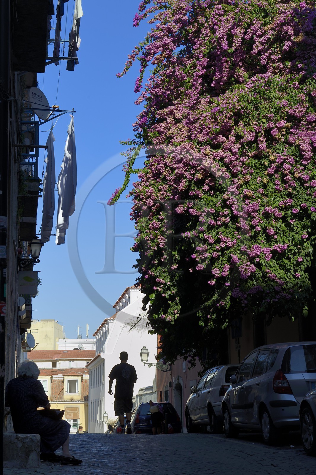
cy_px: 238
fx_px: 922
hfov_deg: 19.4
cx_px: 158
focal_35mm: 70
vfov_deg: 28.8
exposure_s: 1/160
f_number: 11
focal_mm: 70
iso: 200
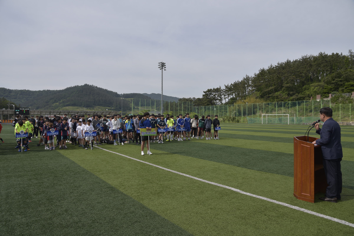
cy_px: 118
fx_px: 236
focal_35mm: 24
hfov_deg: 73.7
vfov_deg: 53.2
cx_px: 177
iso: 64
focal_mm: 24
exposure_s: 1/125
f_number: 11
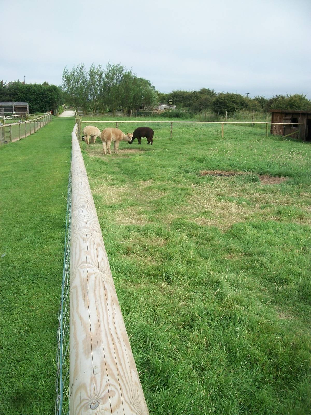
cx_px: 156
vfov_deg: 56.8
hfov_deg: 44.2
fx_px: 383
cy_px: 208
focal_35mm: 32
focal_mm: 5.7
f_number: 5.5
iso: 80
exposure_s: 1/250
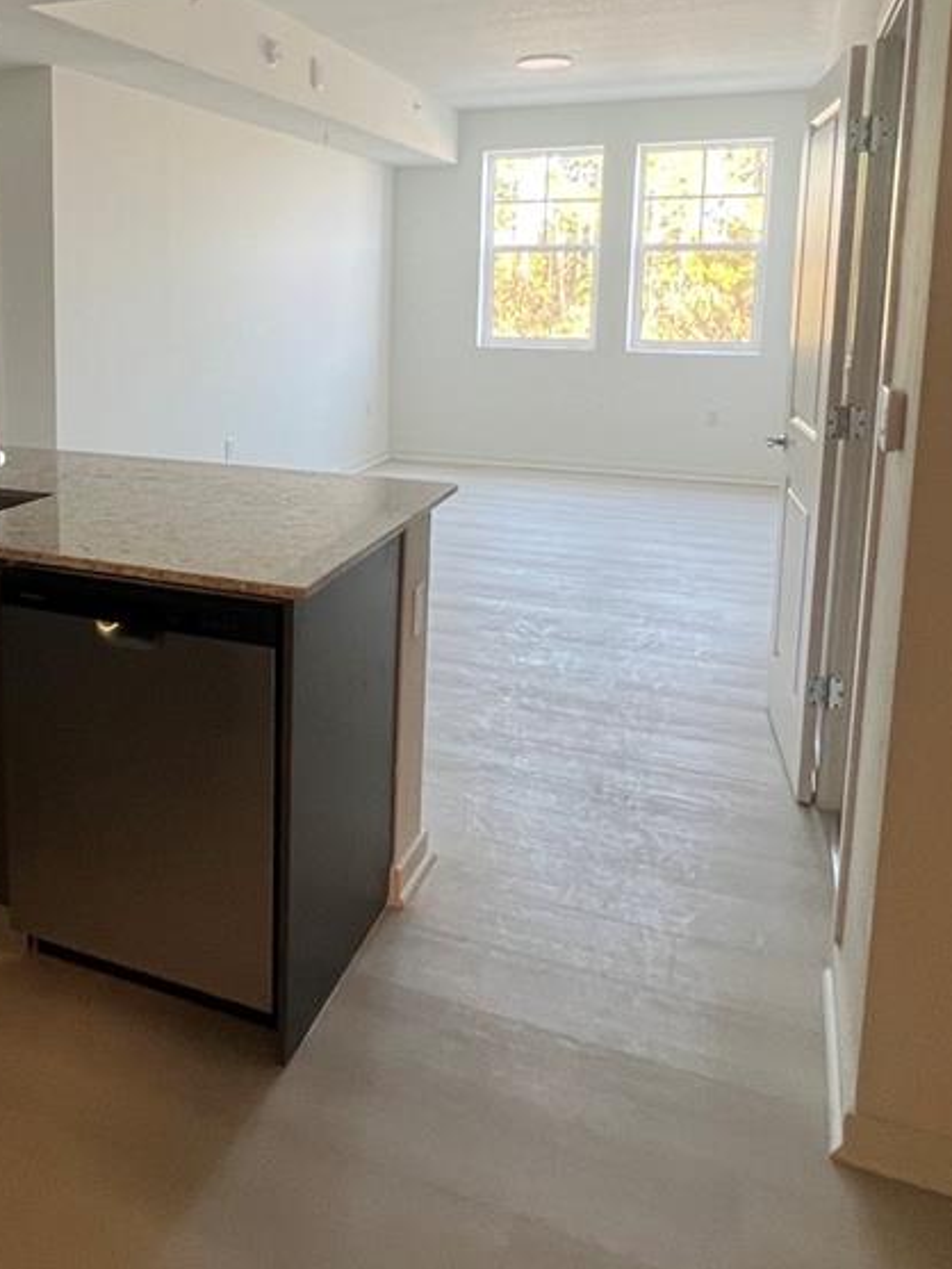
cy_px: 431
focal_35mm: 28
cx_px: 225
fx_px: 1026
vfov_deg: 62.0
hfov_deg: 47.7
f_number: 1.8
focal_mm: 1.57
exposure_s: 1/120
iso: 160
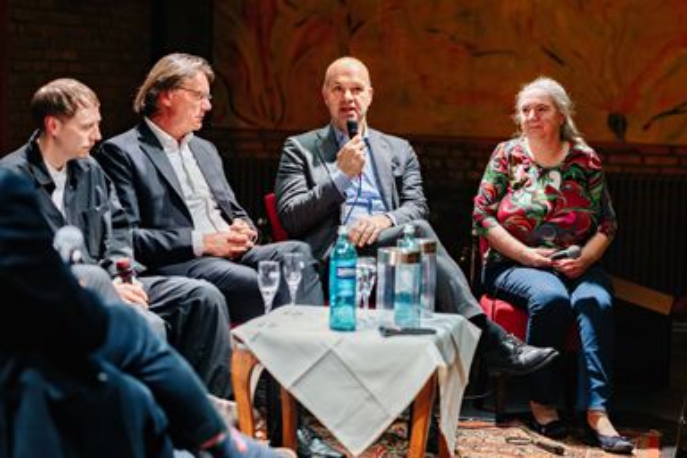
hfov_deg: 23.9
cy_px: 229
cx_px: 344
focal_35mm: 85
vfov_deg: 16.1
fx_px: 1622
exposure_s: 1/200
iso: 2500
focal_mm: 85
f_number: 2.2
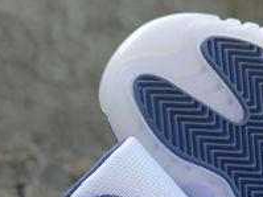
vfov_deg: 18.3
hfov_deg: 25.8
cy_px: 256
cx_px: 181
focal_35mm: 75
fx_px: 569
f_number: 1.8
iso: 20
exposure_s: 1/345
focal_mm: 5.4
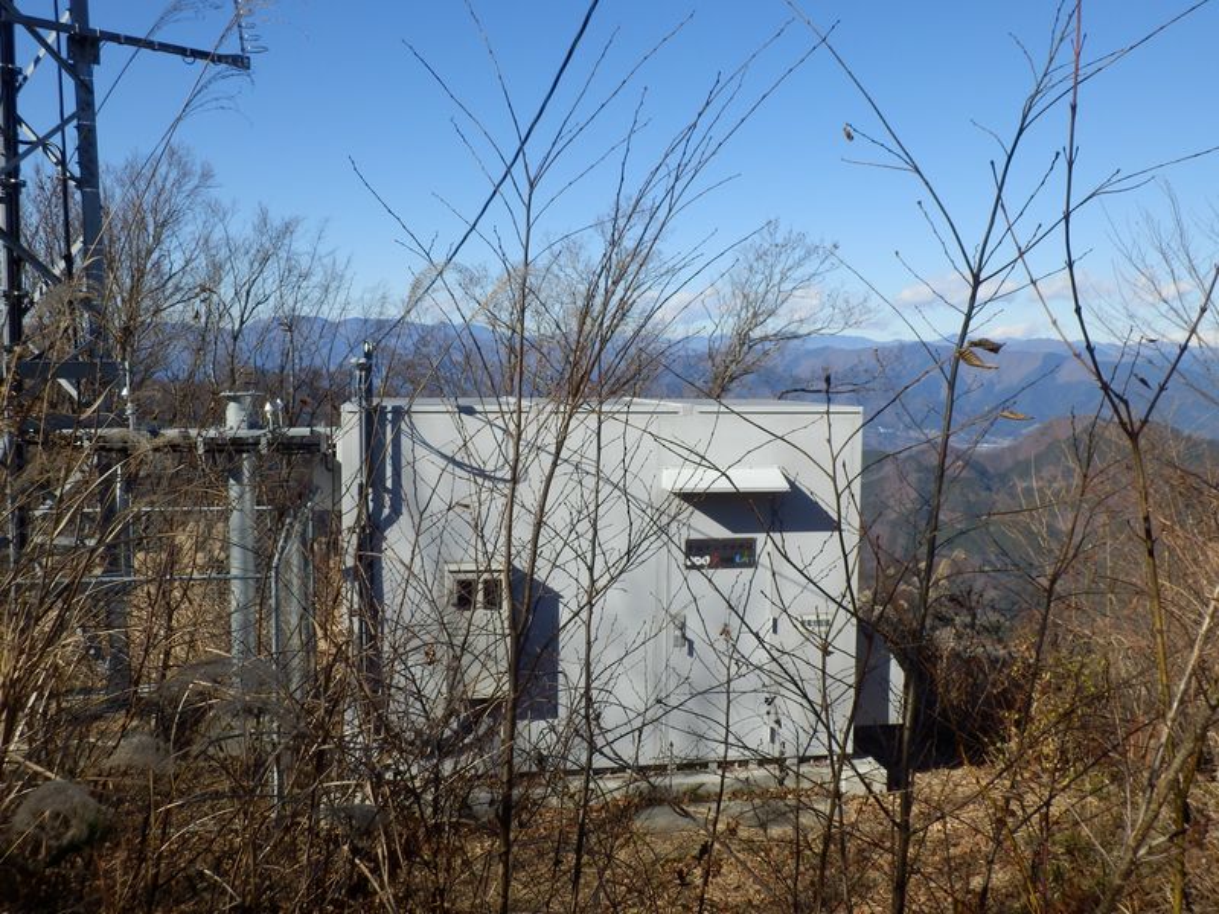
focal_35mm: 37
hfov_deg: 50.1
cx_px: 610
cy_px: 457
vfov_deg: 38.7
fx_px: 1303
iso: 80
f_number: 9.9
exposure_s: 1/125
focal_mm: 6.6
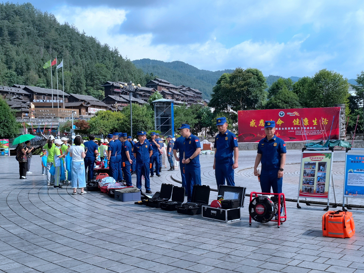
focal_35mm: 41
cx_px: 182
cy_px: 136
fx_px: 431
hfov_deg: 45.8
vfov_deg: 35.1
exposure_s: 1/2481
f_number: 1.8
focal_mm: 5.54
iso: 50
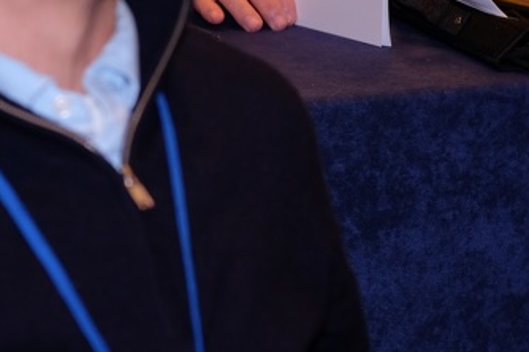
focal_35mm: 197
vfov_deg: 6.9
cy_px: 33
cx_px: 138
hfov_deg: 10.4
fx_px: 2892
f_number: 3.5
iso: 800
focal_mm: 55
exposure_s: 1/56
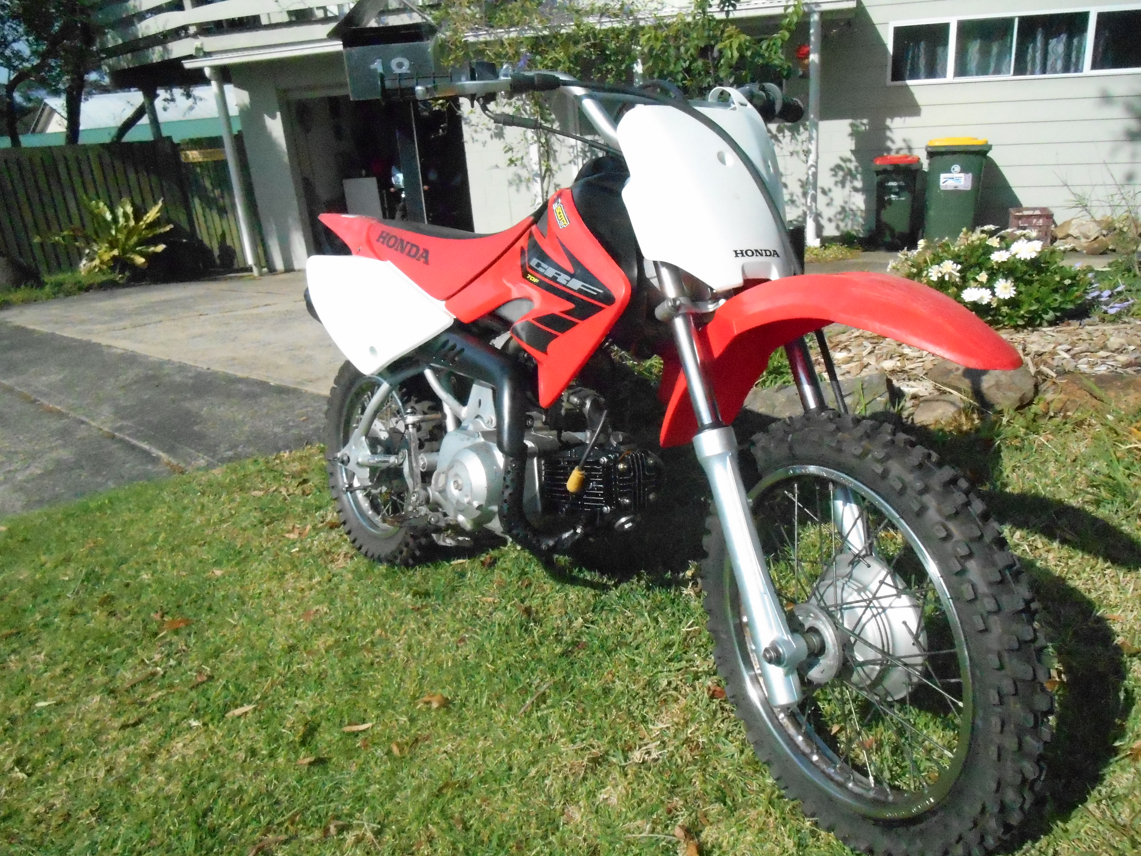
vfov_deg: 53.1
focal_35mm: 26
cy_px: 428
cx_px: 570
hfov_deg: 67.3
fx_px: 857
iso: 1600
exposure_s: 1/1600
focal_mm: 4.7
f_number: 11
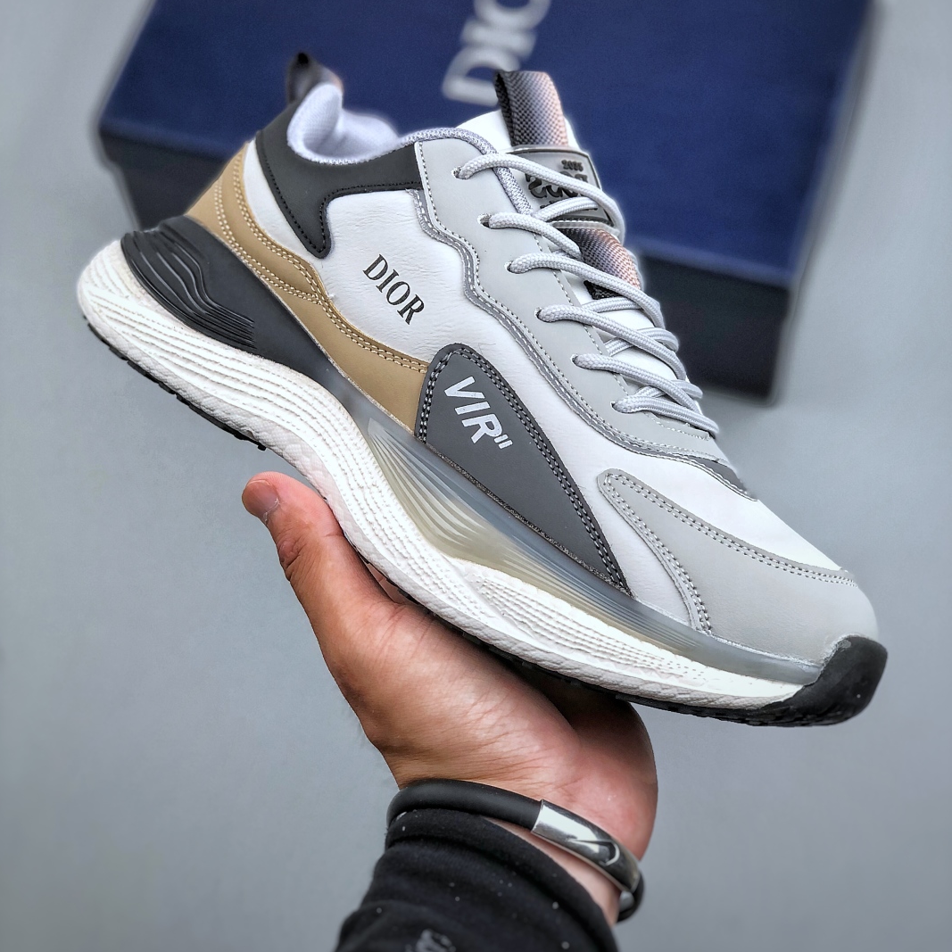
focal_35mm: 68
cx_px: 477
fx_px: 2116
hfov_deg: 25.4
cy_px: 332
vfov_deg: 25.3
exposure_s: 1/100
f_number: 2.8
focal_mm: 6.6
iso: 32
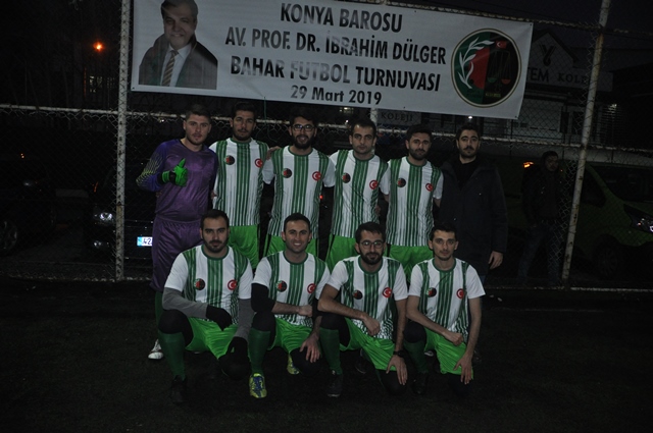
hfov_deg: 67.4
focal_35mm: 27
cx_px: 326
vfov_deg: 47.8
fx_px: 489
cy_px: 216
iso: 800
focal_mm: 18
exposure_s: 1/60
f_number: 3.5
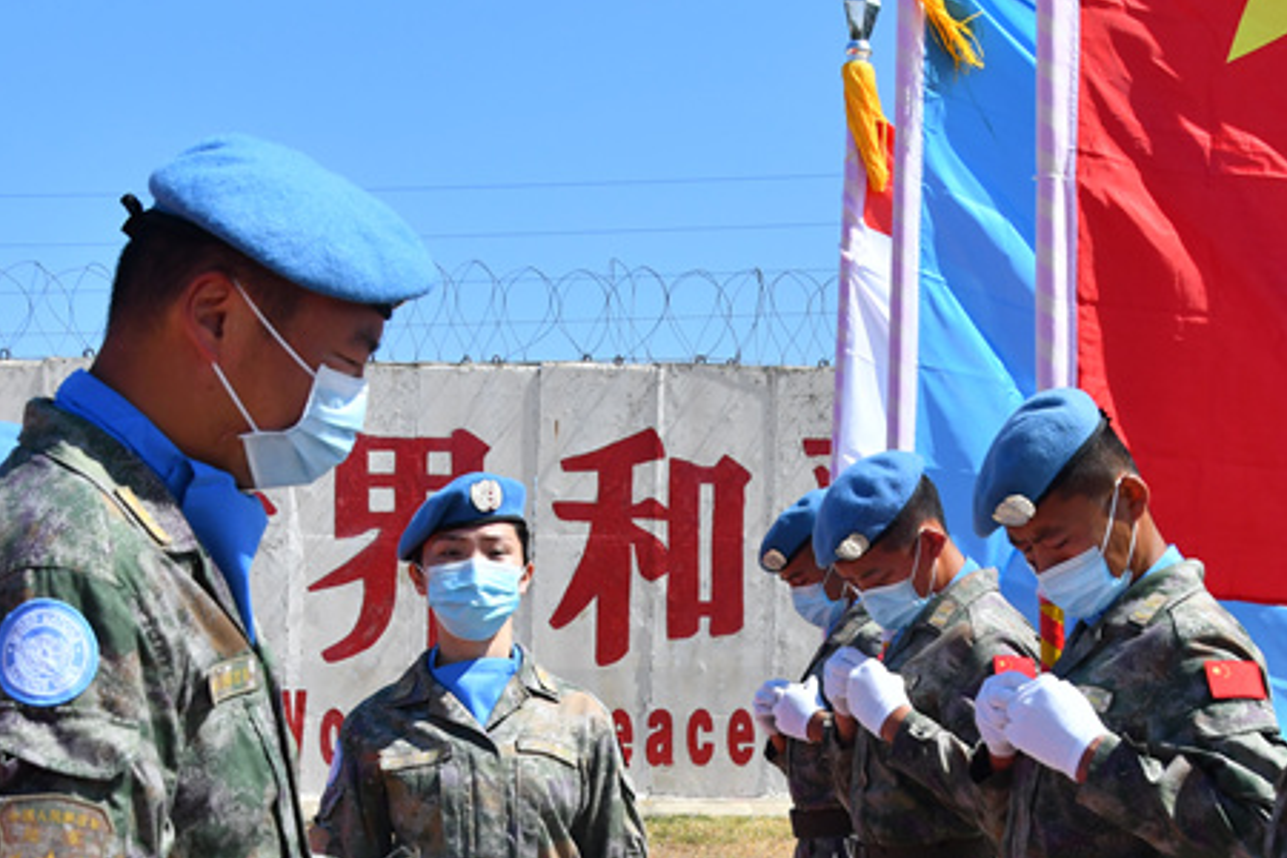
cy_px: 635
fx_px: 2431
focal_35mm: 68
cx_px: 792
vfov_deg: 19.9
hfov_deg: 29.6
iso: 400
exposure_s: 1/1600
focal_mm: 24
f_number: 7.1
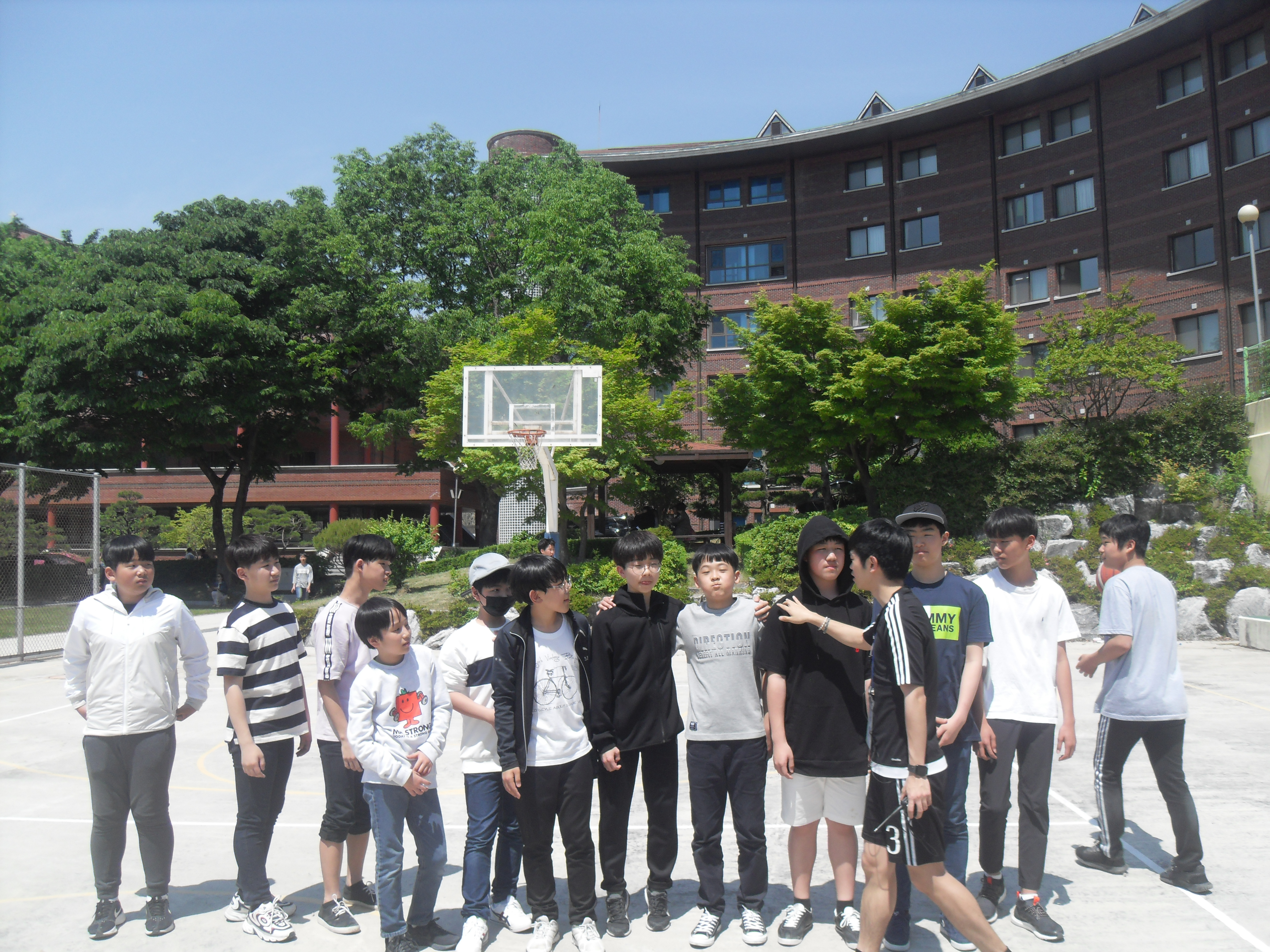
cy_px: 476
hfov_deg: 63.4
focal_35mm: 28
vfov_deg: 49.7
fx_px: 1027
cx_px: 635
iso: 80
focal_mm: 6
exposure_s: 1/350
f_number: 7.1
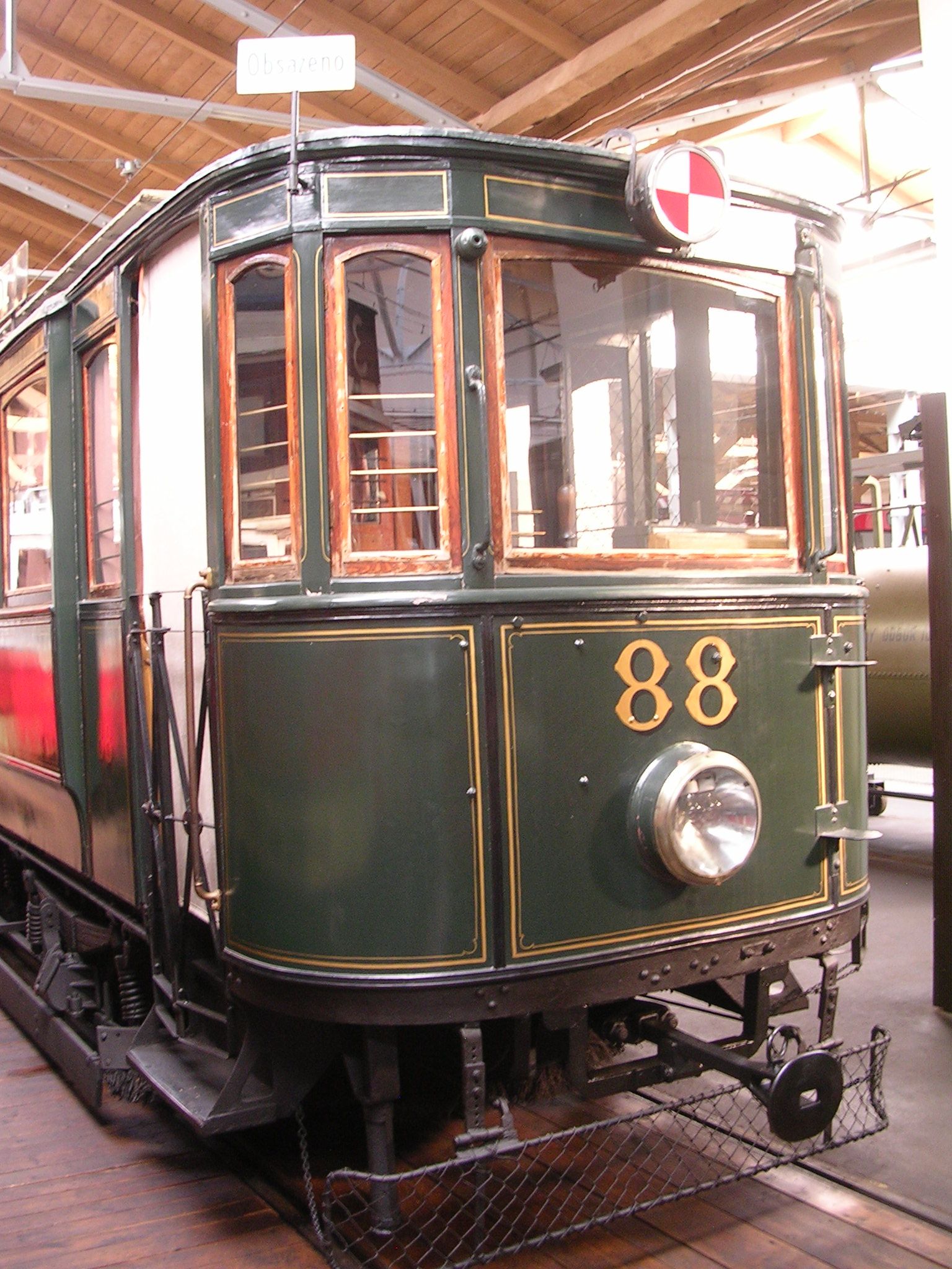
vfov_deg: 49.0
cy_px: 634
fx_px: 1393
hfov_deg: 37.7
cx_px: 476
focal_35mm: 38
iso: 70
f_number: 2.8
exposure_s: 1/4.4
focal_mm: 5.8
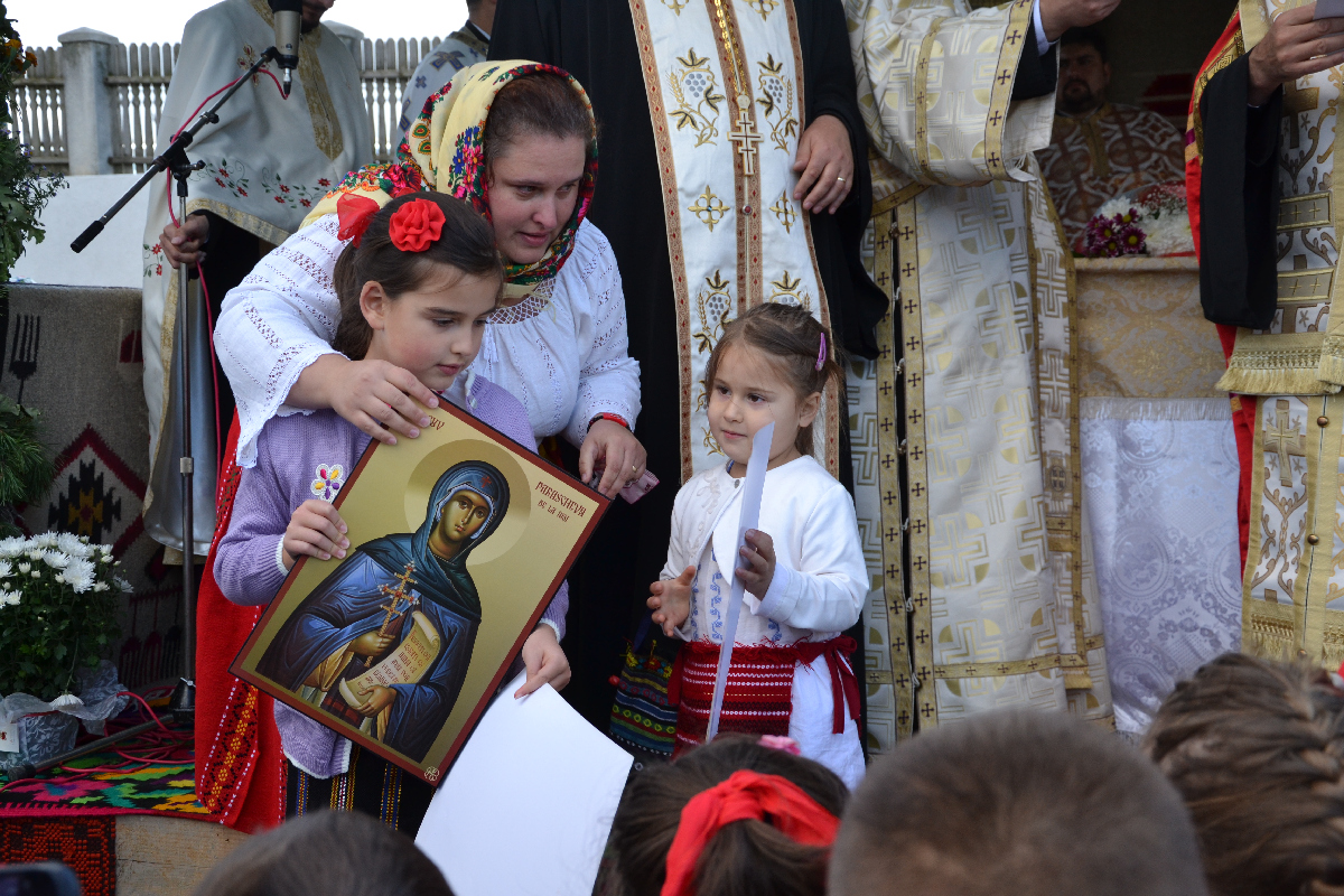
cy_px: 448
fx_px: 1904
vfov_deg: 26.5
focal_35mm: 51
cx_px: 672
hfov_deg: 38.9
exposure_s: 1/320
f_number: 4.2
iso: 400
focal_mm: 34
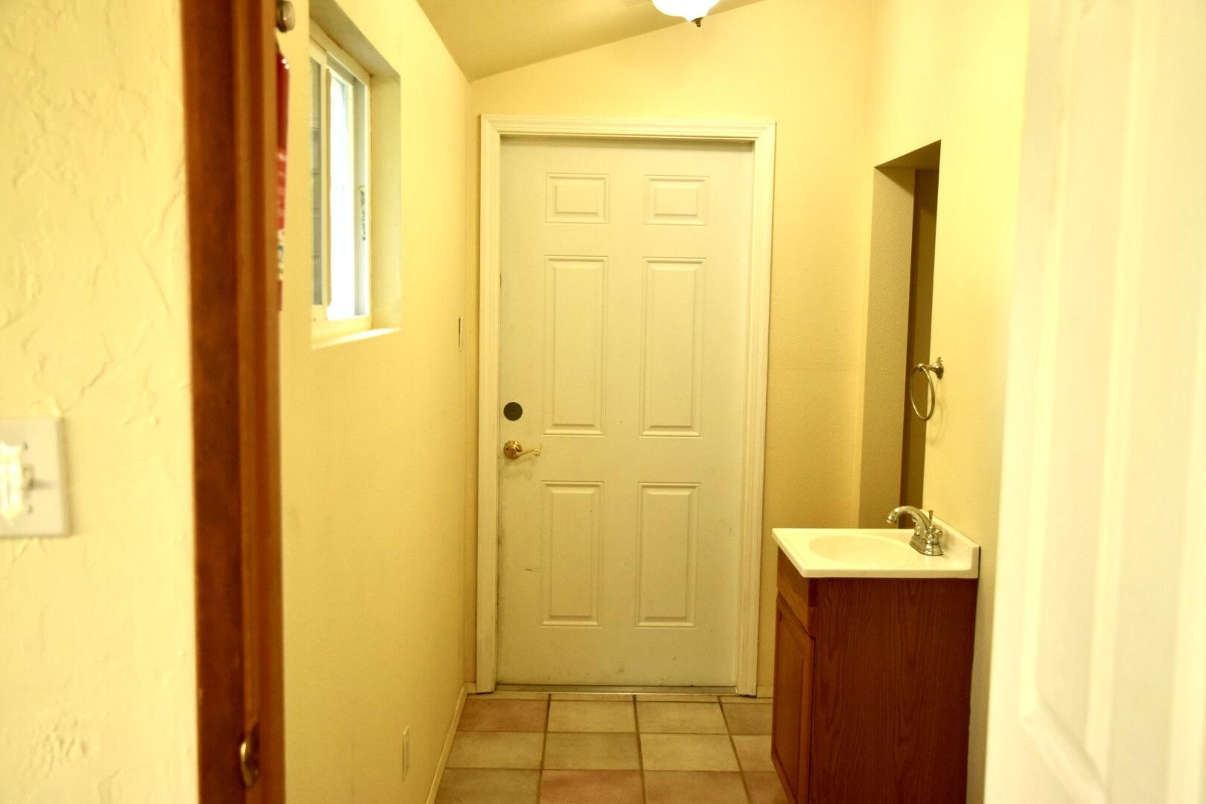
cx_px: 603
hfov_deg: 57.2
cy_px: 402
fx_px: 1105
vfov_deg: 40.0
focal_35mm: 33
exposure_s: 1/80
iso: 280
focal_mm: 22
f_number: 4
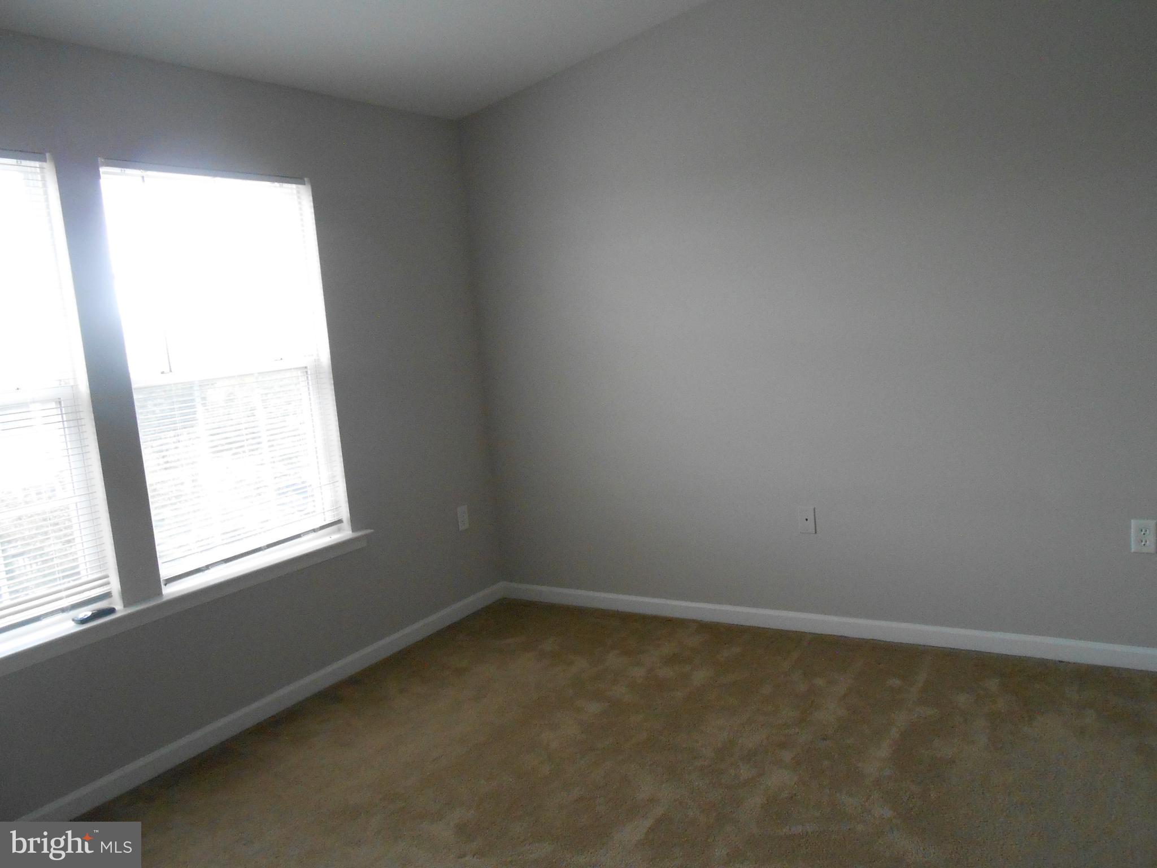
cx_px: 578
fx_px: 869
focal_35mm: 26
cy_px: 434
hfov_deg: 67.3
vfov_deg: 53.1
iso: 500
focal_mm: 4.6
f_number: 3.5
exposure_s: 1/125
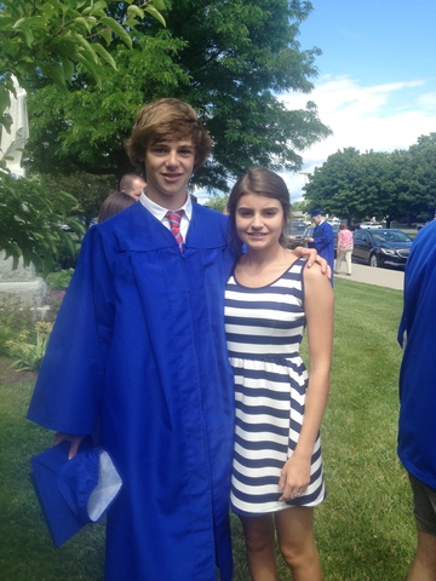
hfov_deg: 40.7
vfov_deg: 52.6
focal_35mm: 35
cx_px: 218
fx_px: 588
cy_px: 290
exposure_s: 1/746
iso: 50
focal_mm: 4.28
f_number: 2.4
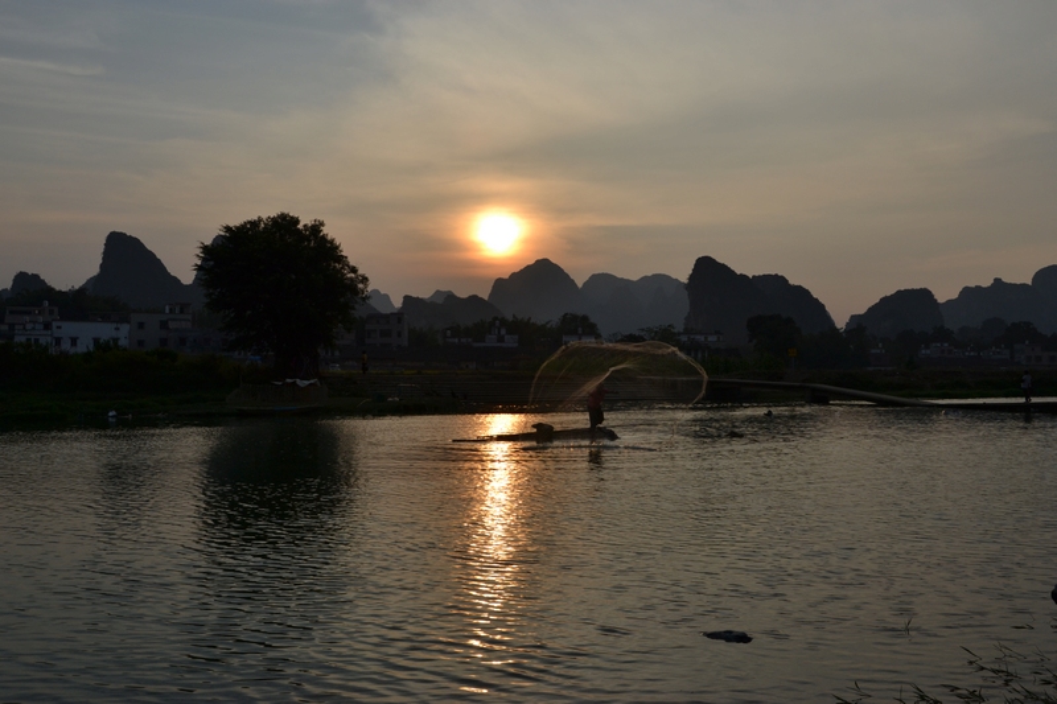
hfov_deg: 53.1
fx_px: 1057
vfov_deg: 36.9
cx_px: 528
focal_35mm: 36
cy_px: 352
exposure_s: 1/320
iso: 100
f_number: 9
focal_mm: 24
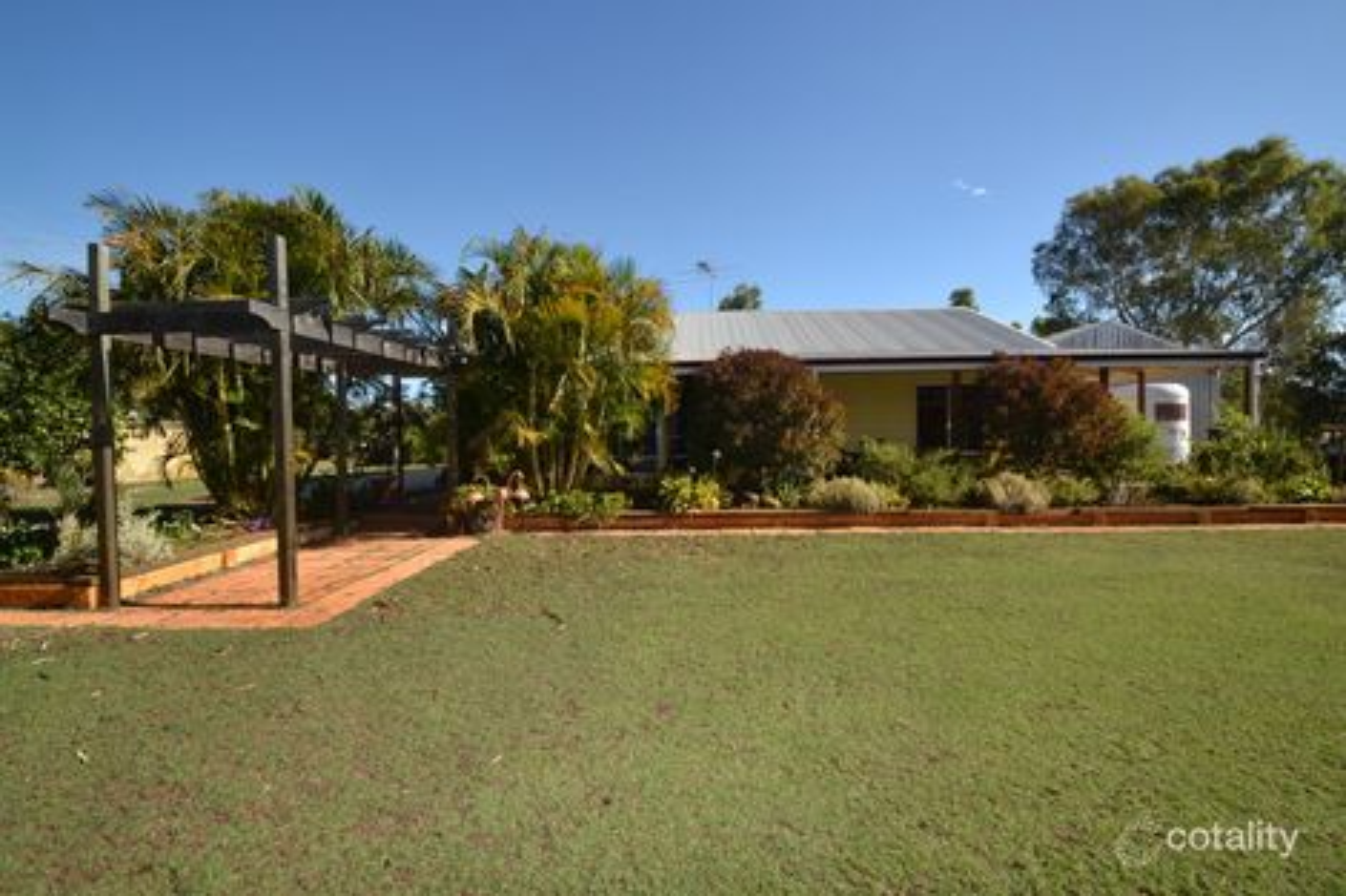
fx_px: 561
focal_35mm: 15
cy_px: 448
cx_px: 673
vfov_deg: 77.3
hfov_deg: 100.4
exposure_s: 1/200
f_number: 8
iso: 100
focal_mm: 10
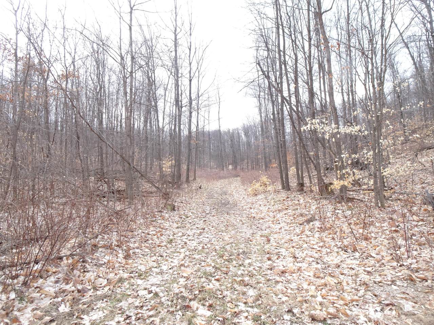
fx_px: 301
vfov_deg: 56.8
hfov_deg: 71.6
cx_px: 217
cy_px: 162
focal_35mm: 24
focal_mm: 4.1
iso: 80
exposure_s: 1/100
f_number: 4.5
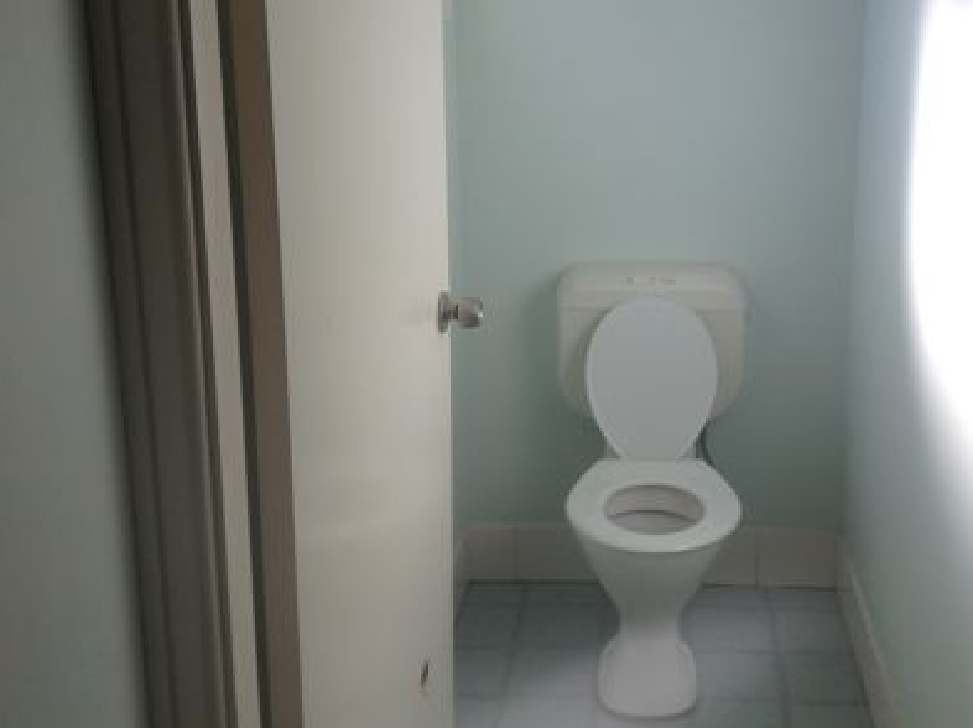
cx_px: 644
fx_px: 1376
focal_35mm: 49
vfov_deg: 29.5
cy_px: 272
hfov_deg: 38.5
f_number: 2.4
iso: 50
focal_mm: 4.28
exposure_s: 1/418
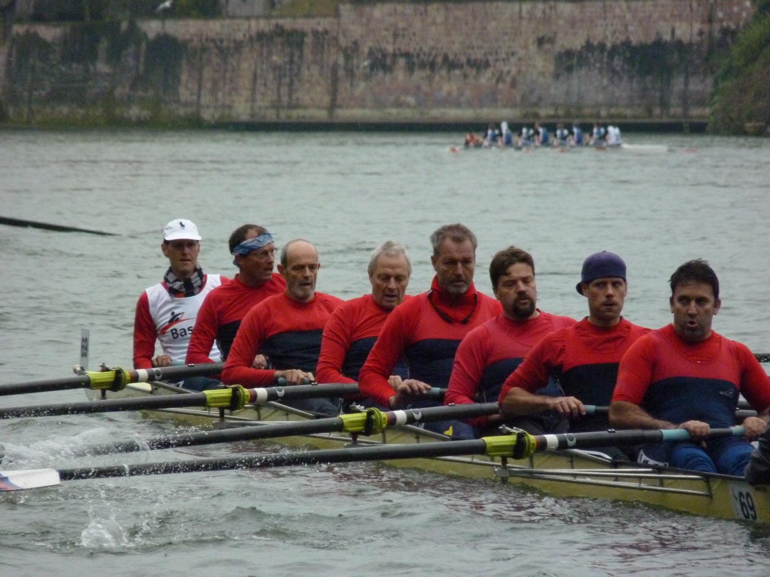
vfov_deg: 3.1
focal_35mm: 486
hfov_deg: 4.1
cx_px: 385
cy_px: 288
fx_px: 10811
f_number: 4.4
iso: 640
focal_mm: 86.4
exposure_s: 1/500
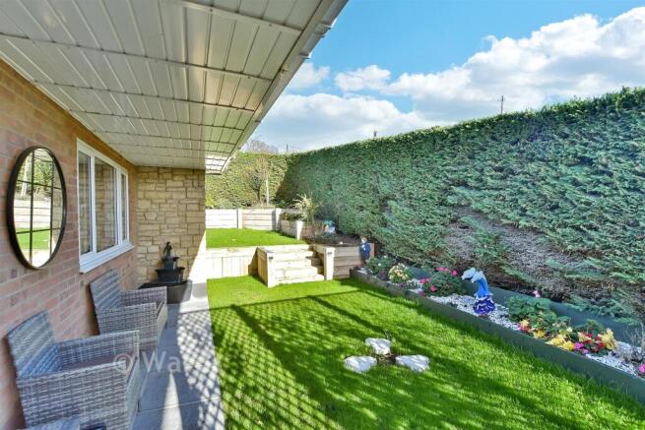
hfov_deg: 100.4
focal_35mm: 15
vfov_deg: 77.4
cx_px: 322
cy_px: 215
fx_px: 269
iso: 640
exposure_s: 1/250
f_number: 8
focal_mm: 10
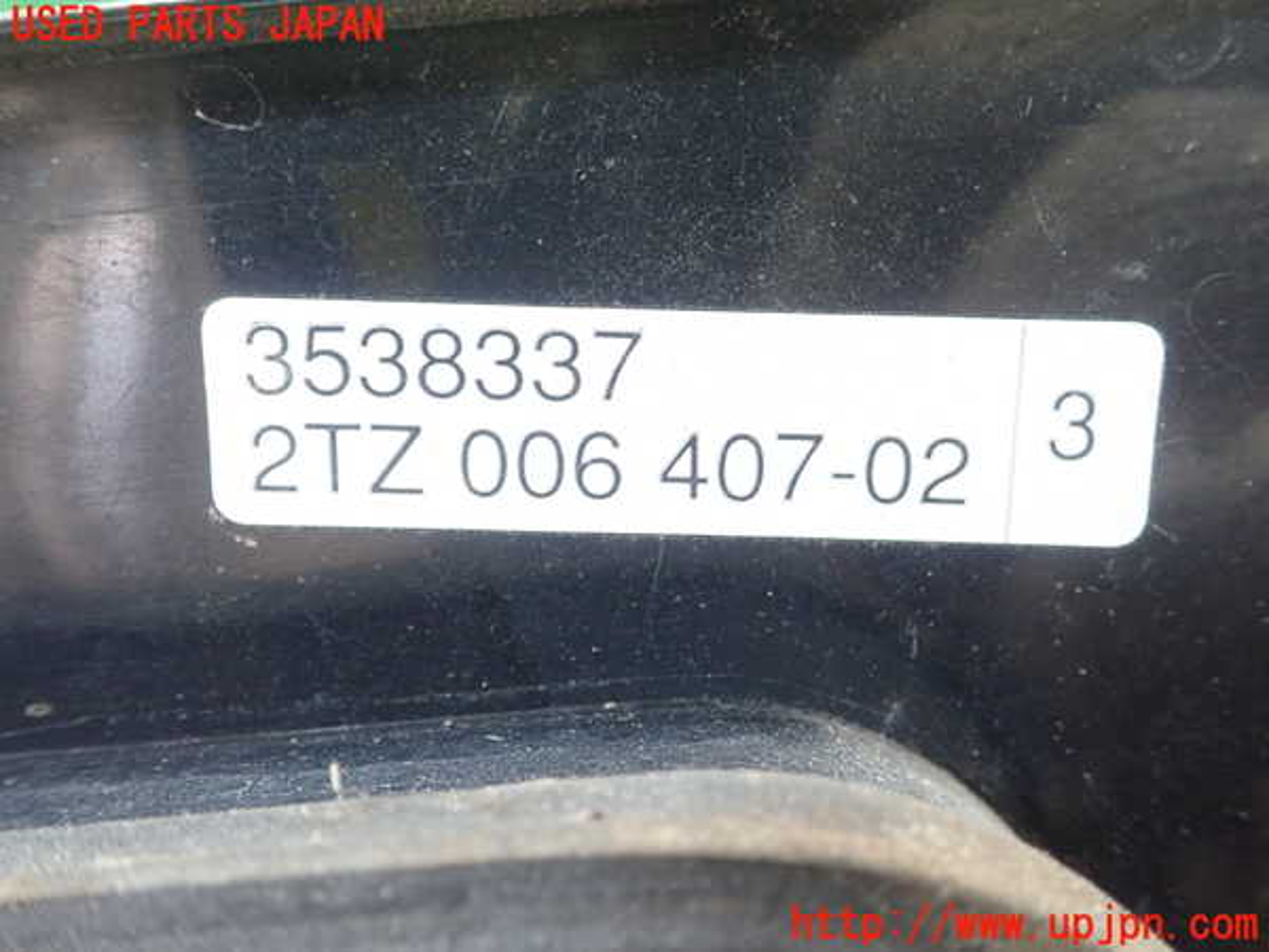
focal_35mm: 30
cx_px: 634
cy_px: 476
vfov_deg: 46.8
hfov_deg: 60.0
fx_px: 1100
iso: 800
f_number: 2.3
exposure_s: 1/100
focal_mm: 5.5
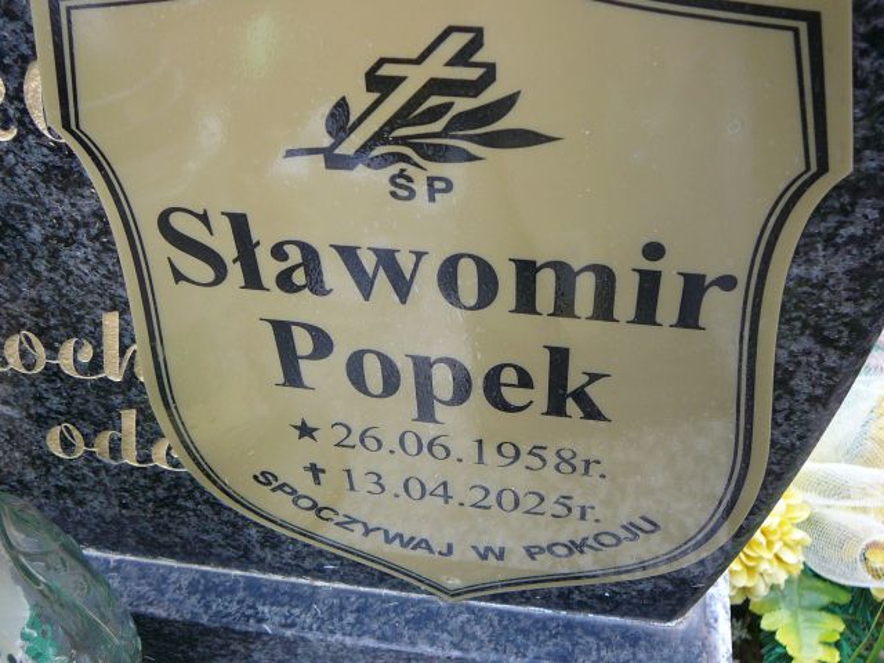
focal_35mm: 35
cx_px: 442
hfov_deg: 52.6
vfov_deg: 40.7
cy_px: 332
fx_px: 894
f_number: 2.8
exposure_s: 1/80
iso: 80
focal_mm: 5.2
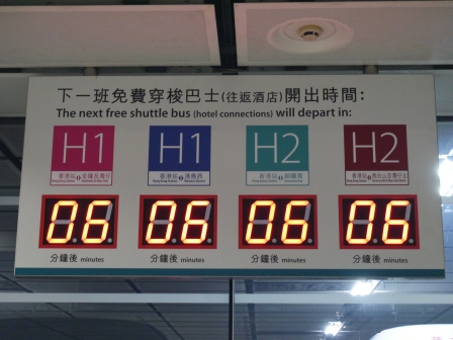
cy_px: 170
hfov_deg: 29.4
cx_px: 226
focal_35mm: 66
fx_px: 864
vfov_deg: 22.3
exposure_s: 1/13
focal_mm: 33
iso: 1600
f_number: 5.6
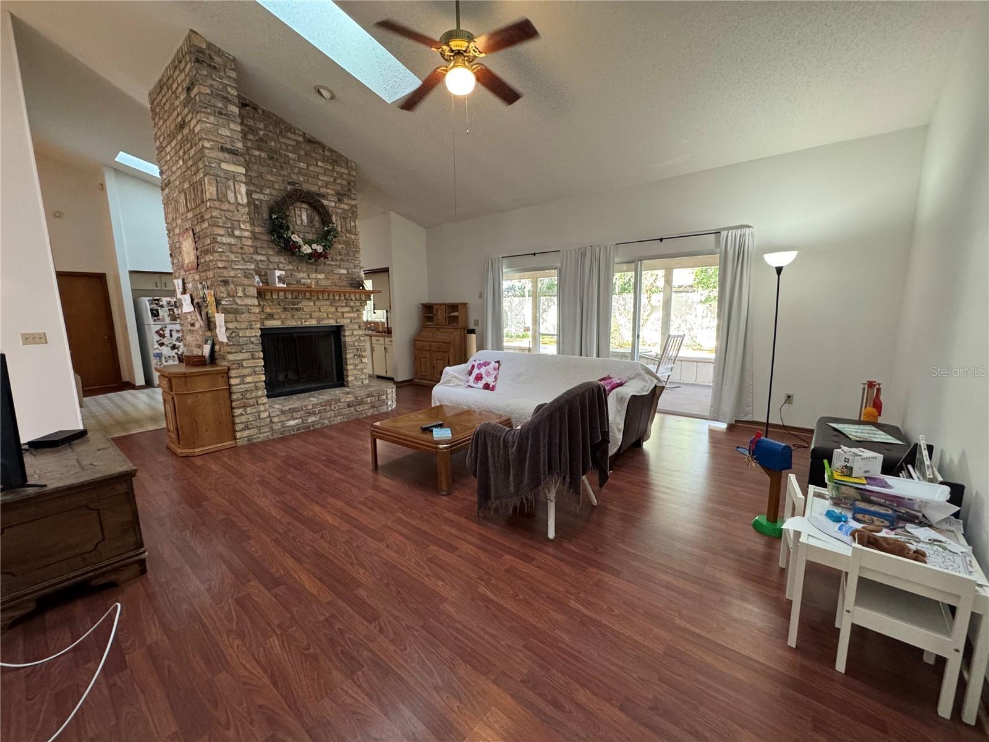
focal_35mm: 14
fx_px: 400
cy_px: 371
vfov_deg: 85.7
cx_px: 494
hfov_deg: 102.1
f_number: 2.2
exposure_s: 1/60
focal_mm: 2.22
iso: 400
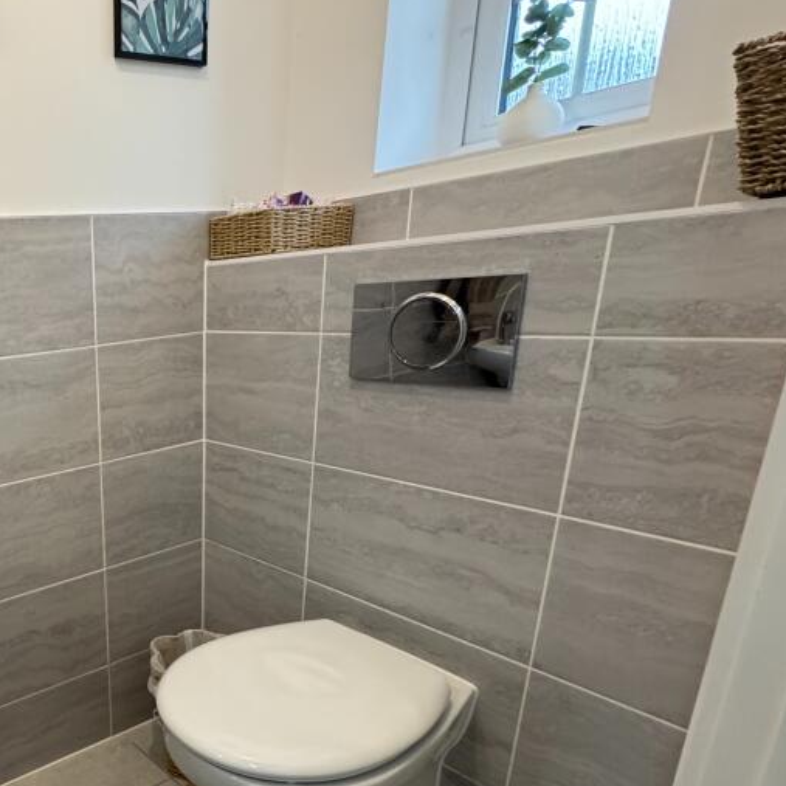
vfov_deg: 62.1
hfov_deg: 50.7
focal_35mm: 25
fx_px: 642
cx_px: -2
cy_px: 488
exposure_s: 1/100
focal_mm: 2.22
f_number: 2.2
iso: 320
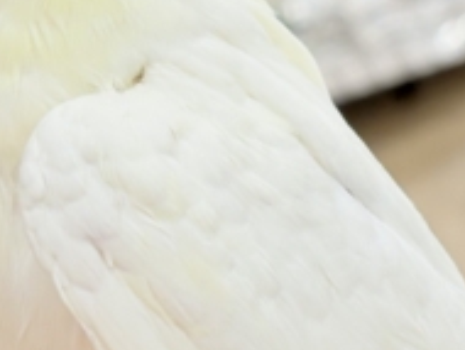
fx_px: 2354
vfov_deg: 8.5
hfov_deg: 11.3
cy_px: 20
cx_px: 313
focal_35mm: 175
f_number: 1.6
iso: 50
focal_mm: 5.96
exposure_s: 1/50
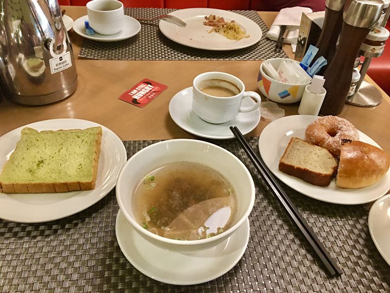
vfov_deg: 48.2
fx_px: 327
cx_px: 195
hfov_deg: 61.7
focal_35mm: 29
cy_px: 146
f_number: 2.2
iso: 64
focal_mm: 4.15
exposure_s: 1/4
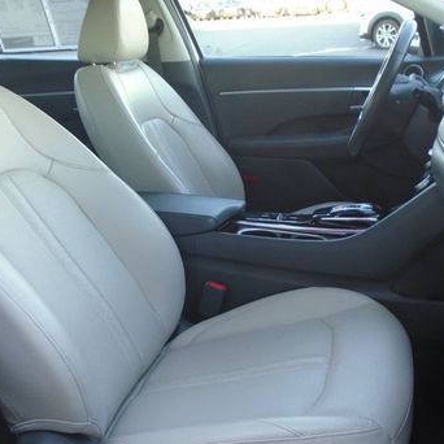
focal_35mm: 43
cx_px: 253
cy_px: 260
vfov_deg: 39.1
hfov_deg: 39.1
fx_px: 624
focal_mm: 4.6
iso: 100
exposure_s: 1/40
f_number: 3.2
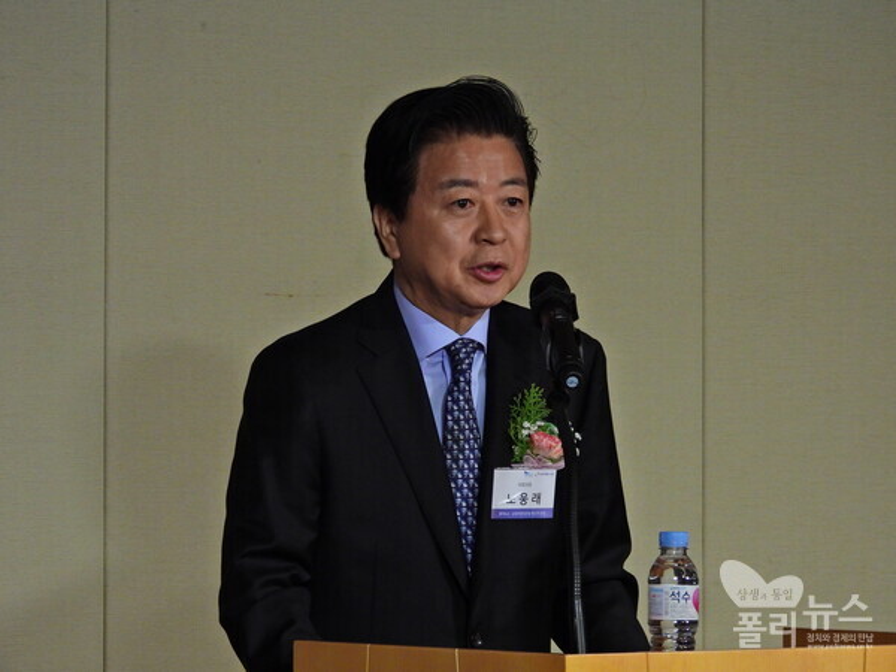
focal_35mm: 220
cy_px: 336
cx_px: 448
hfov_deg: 9.0
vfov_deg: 6.8
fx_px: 5694
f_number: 4.5
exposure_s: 1/30
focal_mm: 39.3
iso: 400
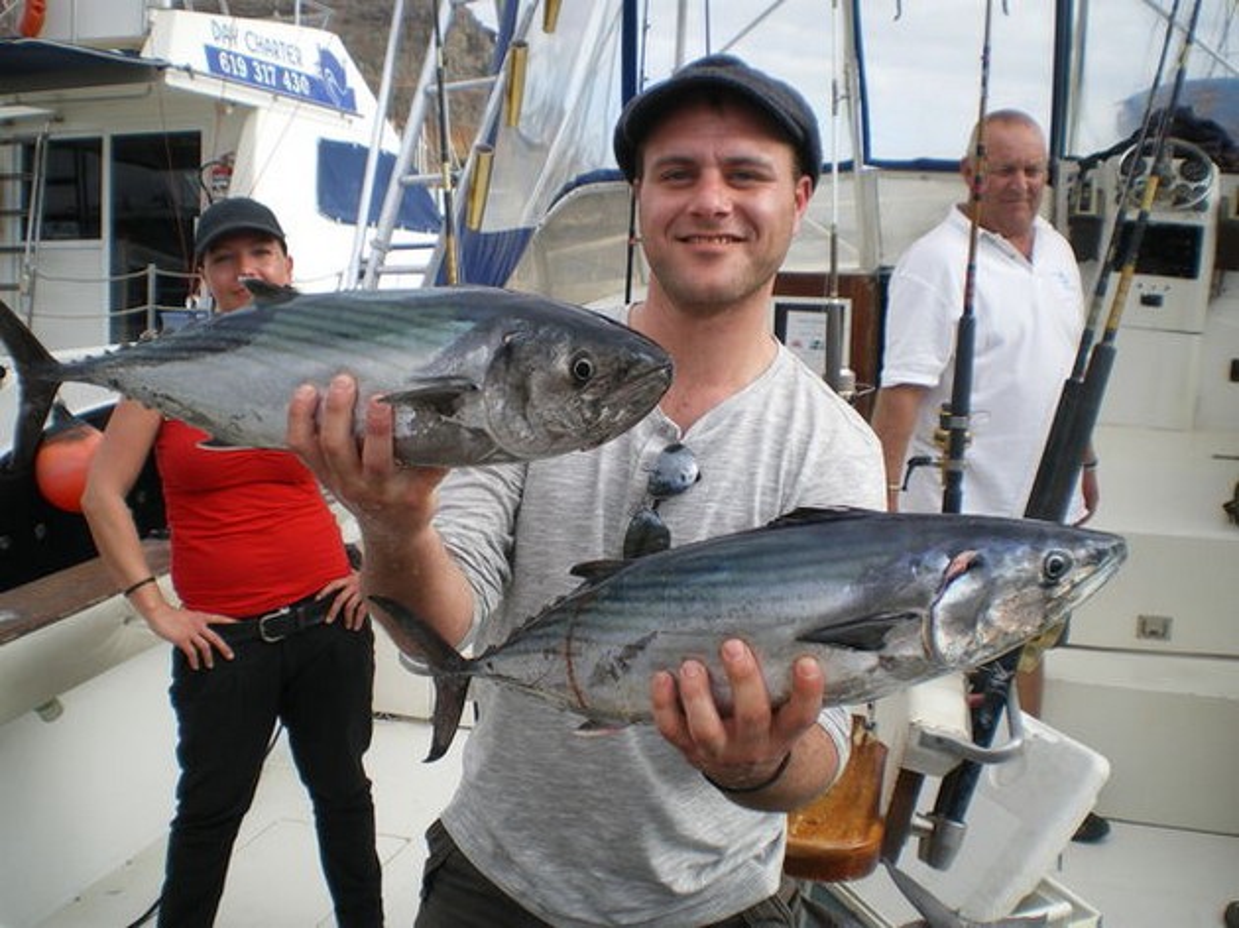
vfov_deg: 39.6
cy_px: 464
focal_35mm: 36
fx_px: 1288
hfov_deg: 51.4
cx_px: 620
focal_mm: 6.3
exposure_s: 1/160
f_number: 4.6
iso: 50
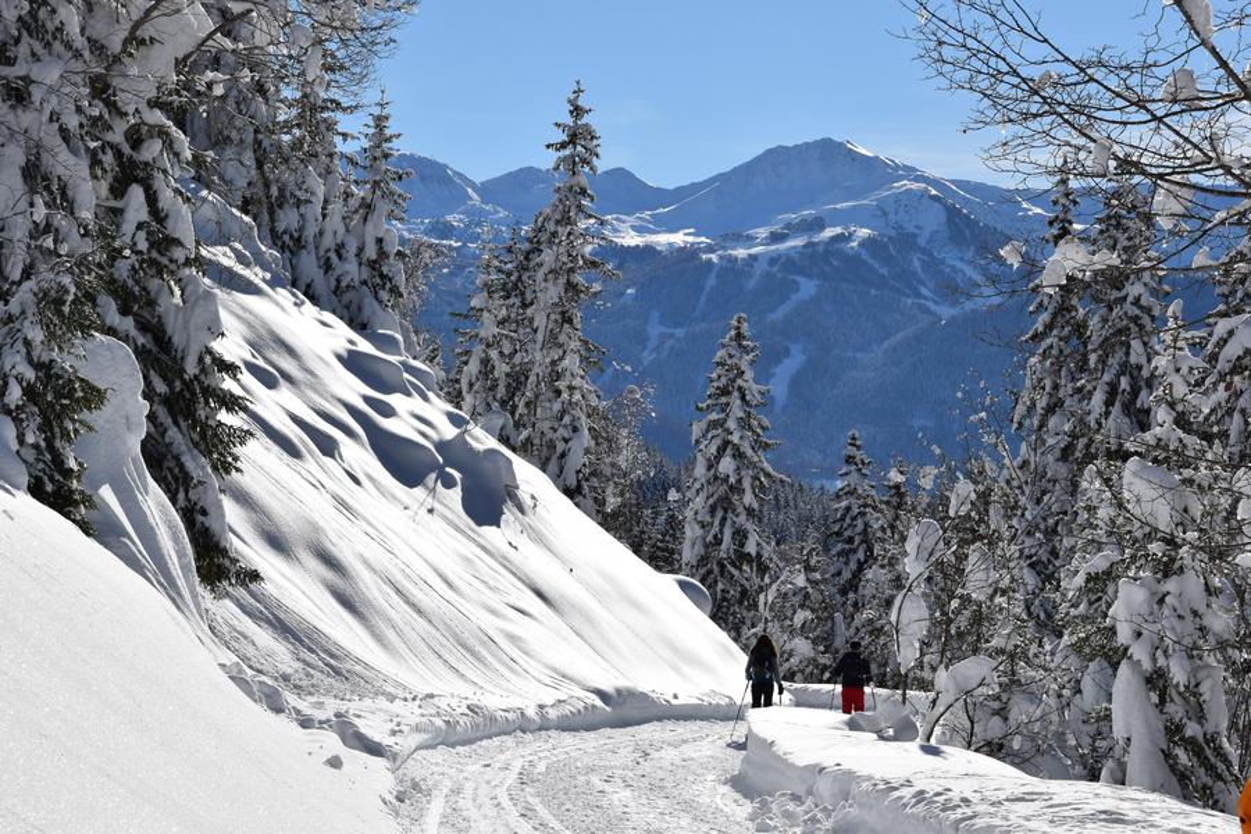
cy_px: 417
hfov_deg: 21.9
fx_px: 3231
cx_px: 626
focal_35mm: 93
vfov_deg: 14.7
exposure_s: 1/640
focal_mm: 62
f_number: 13
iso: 200
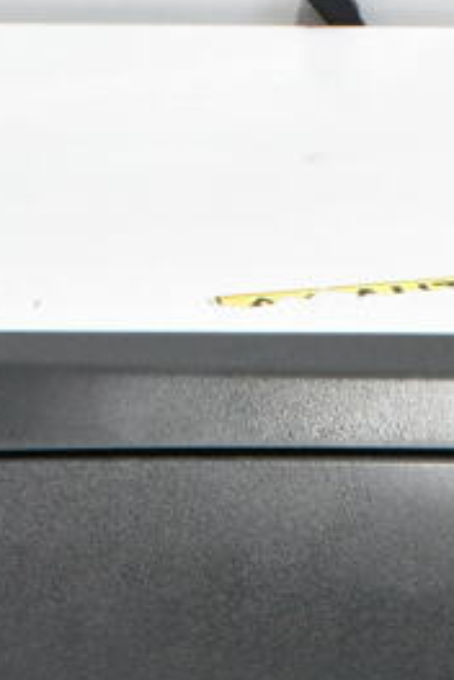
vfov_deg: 14.5
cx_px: 441
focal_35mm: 135
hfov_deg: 10.1
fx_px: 2554
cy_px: 916
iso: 6400
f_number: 10
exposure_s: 1/400
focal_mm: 26
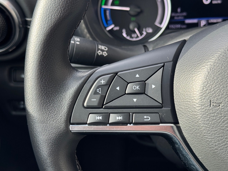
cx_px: 114
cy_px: 86
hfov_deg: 39.7
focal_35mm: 48
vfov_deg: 30.3
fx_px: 316
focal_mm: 6.76
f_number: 1.78
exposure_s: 1/121
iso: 80
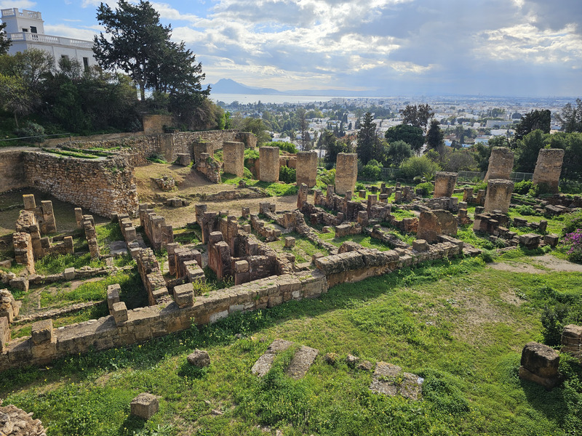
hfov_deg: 73.9
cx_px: 291
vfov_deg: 58.9
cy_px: 218
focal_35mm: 23
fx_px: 387
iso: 10
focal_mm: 6.3
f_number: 1.7
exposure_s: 1/955
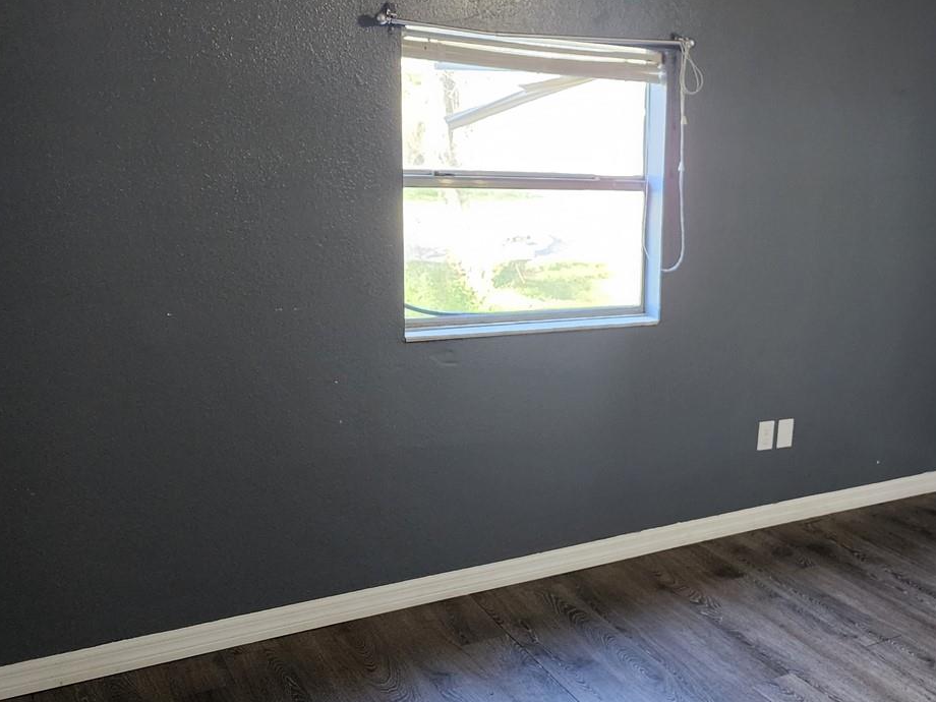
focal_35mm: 40
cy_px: 344
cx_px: 771
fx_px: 1082
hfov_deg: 44.2
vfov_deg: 36.0
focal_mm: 6.4
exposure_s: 1/120
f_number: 1.8
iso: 500
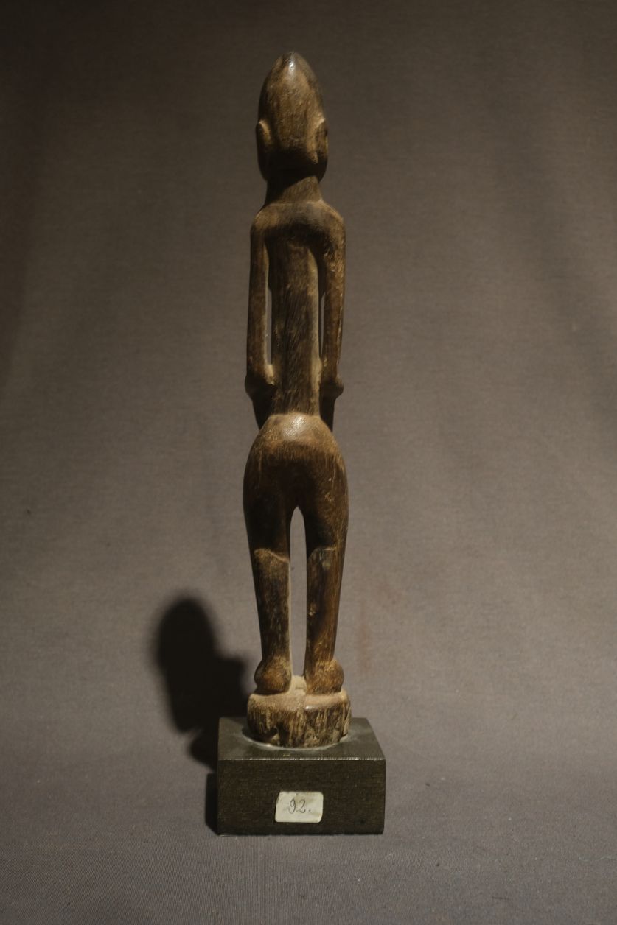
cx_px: 308
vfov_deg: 47.4
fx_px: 1054
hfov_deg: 32.6
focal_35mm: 41
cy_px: 462
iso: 800
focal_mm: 27
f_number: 7.1
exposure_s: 1/17
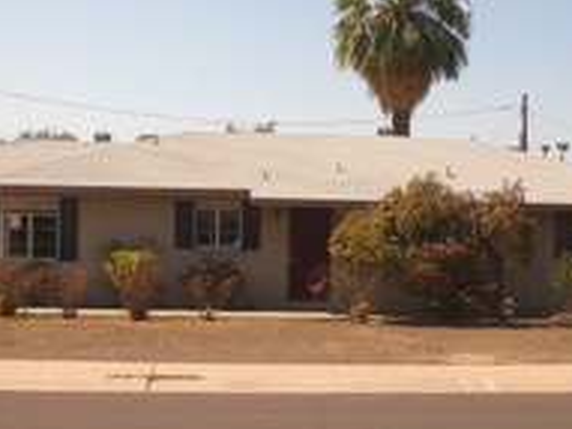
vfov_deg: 21.3
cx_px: 270
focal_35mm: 69
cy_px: 240
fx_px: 1139
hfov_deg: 28.2
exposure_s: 1/400
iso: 50
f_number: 4.4
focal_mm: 6.3
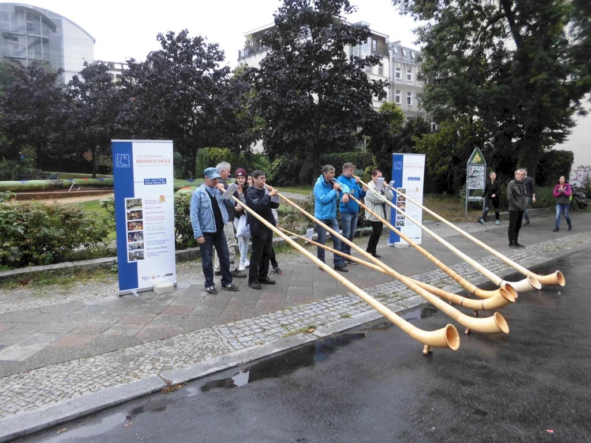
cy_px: 222
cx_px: 296
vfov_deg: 53.1
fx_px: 444
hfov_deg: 67.3
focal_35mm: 26
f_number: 3.2
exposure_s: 1/100
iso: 64
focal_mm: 4.6
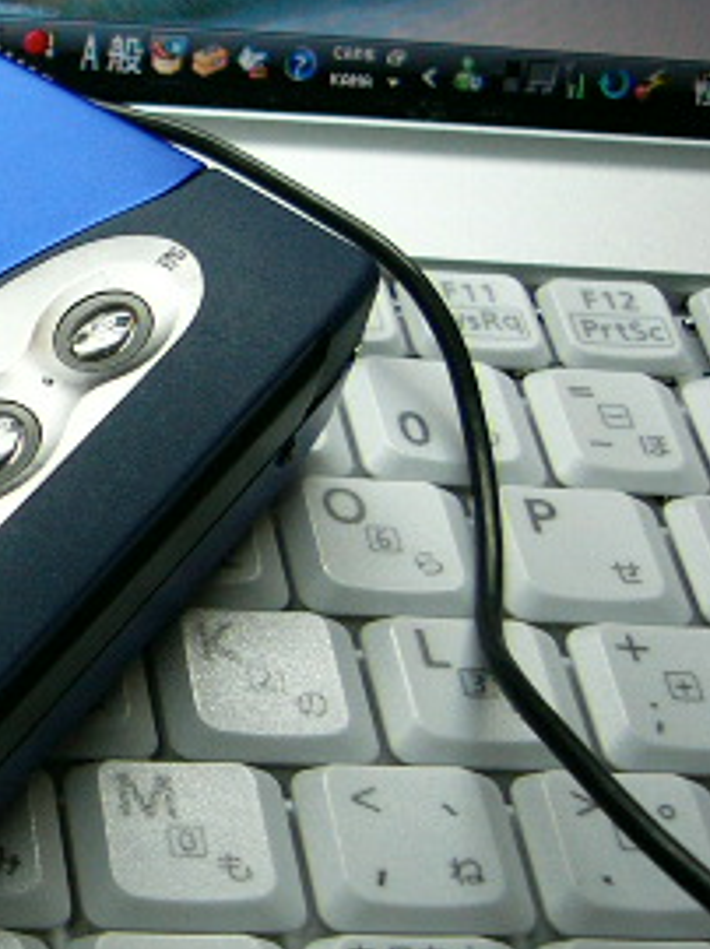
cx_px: -285
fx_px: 2273
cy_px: 464
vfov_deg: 23.6
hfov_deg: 16.5
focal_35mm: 83
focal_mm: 5.8
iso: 150
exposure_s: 1/40
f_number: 2.8
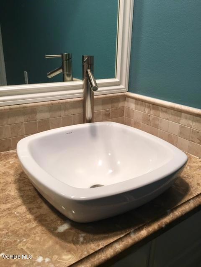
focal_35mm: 29
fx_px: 225
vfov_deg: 61.7
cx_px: 100
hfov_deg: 48.2
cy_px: 134
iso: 40
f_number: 2.2
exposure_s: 1/30
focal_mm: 4.15
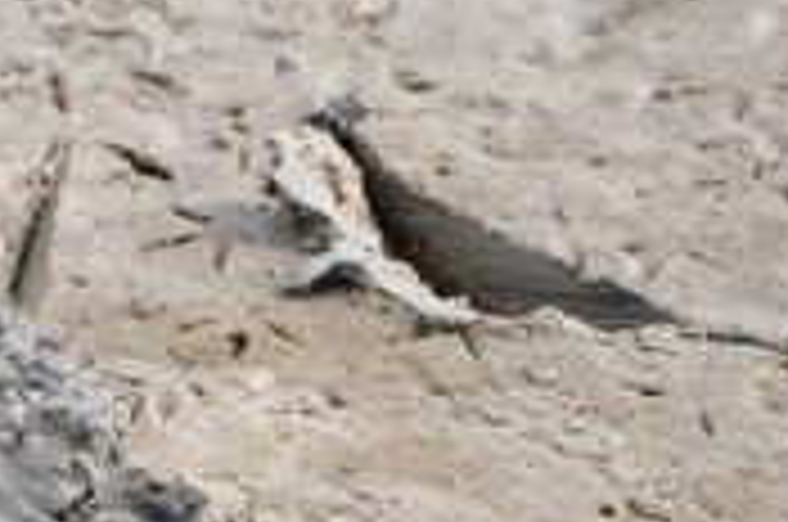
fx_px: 4588
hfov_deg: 9.5
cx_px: -455
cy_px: 722
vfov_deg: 6.5
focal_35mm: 210
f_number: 8
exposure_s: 1/250
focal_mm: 35
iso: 200
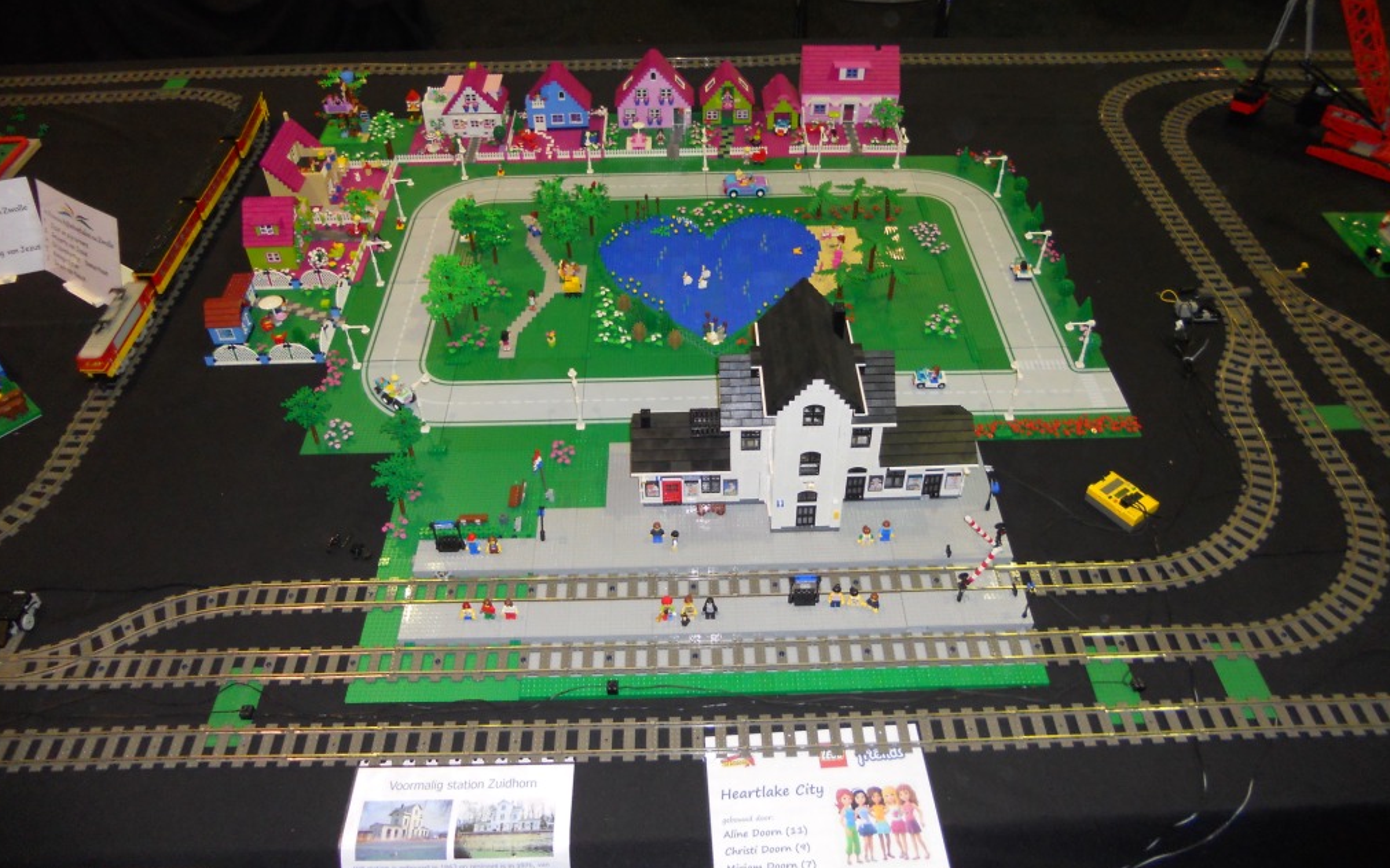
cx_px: 700
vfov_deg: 43.0
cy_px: 350
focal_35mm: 29
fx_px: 1099
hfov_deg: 64.6
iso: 200
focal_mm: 4.9
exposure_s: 1/25
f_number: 3.2
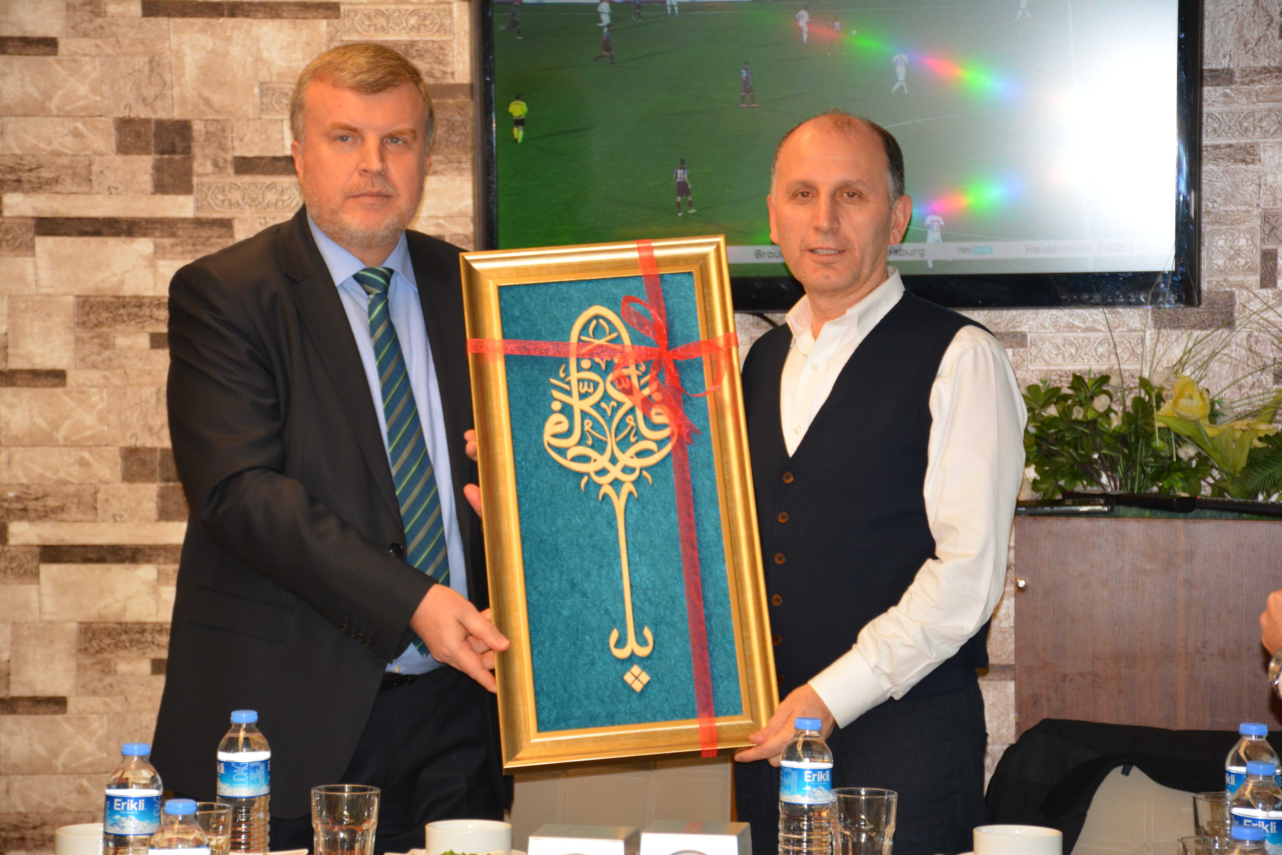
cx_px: 641
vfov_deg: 10.8
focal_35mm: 128
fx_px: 4540
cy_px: 428
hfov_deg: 16.1
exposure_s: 1/60
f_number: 5.3
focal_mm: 85
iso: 800
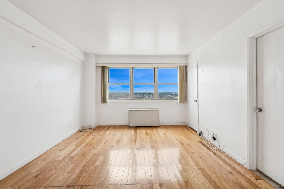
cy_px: 94
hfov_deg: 100.4
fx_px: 118
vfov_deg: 77.3
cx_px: 142
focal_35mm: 15
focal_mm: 15
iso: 640
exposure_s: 1/60
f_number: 14
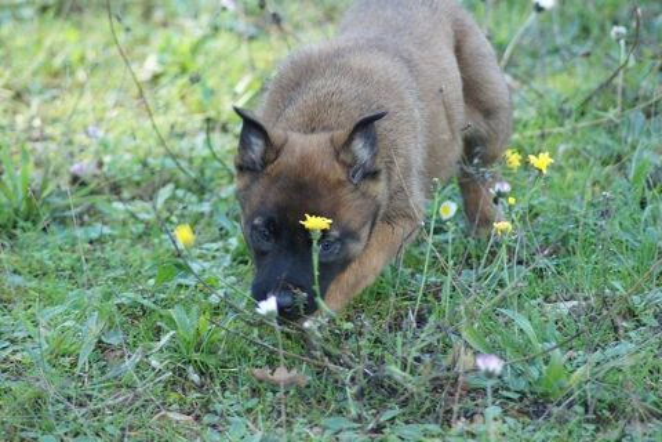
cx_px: 331
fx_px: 4413
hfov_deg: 8.6
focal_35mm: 240
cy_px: 221
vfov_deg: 5.7
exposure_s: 1/320
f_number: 4.5
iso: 1600
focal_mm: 160
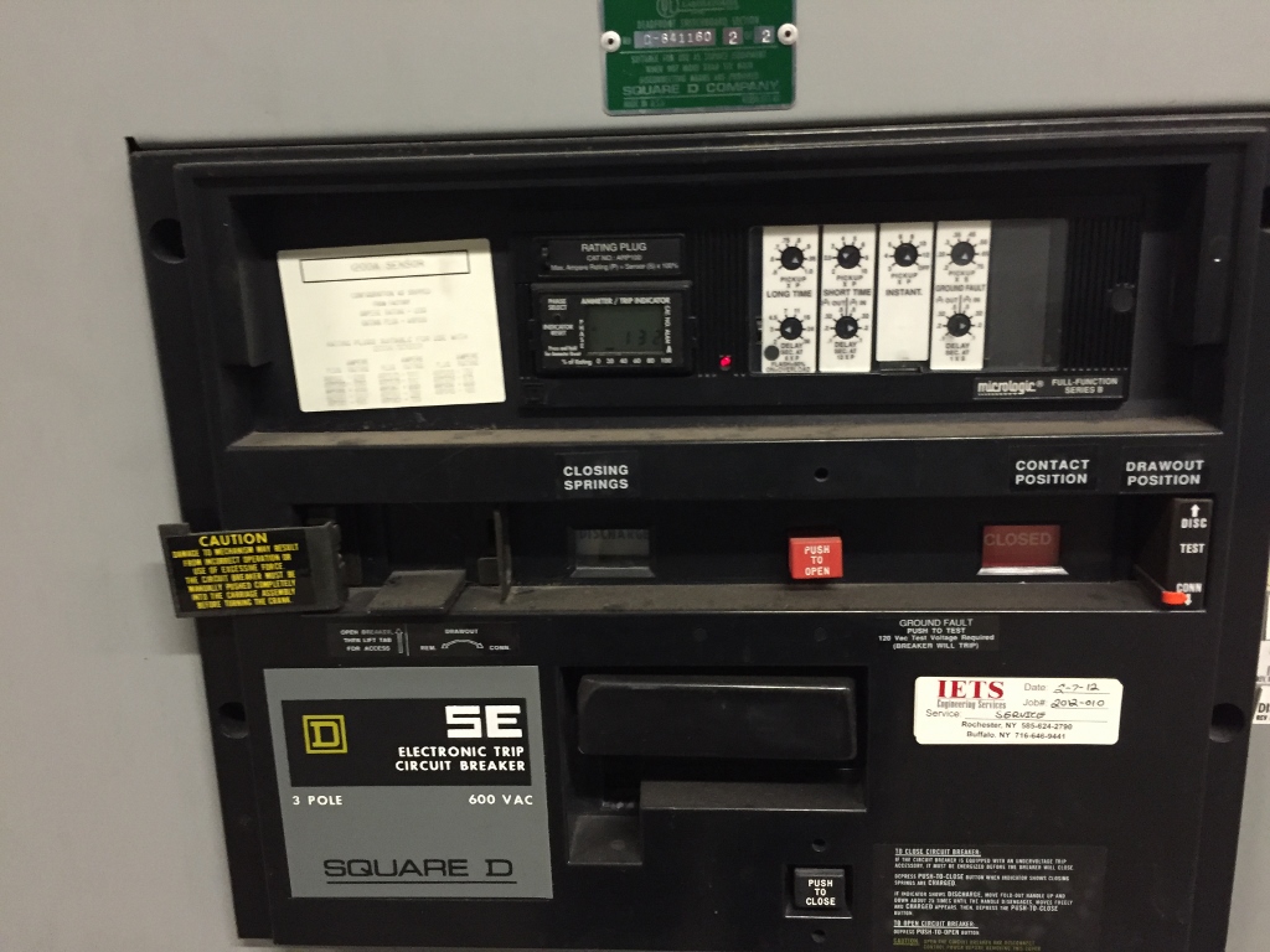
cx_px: 635
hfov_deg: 61.7
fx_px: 1064
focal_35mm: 29
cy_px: 476
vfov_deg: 48.2
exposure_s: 1/30
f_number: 2.2
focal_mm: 4.15
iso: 250
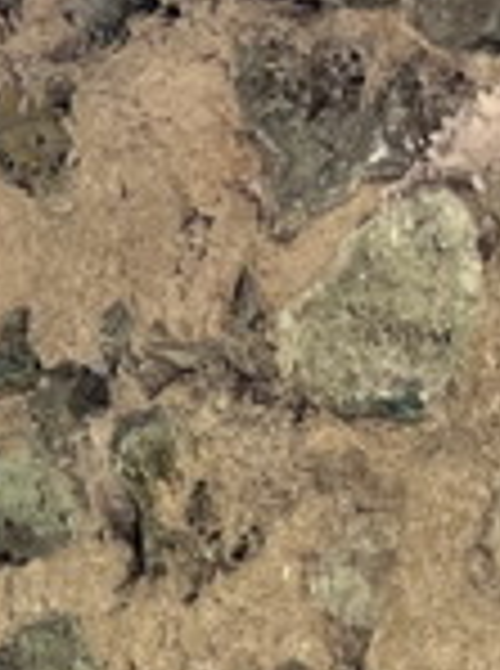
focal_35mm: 168
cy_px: 800
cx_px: -716
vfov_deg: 11.6
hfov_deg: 8.1
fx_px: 3250
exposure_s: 1/668
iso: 50
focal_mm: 5.1
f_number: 1.6
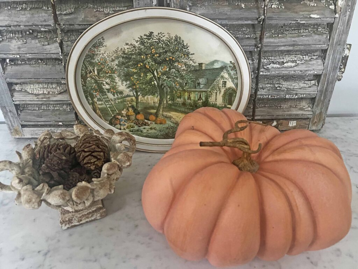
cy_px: 134
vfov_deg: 53.1
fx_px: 269
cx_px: 179
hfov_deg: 67.3
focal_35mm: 26
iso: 500
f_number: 1.5
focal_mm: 5.7
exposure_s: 1/30
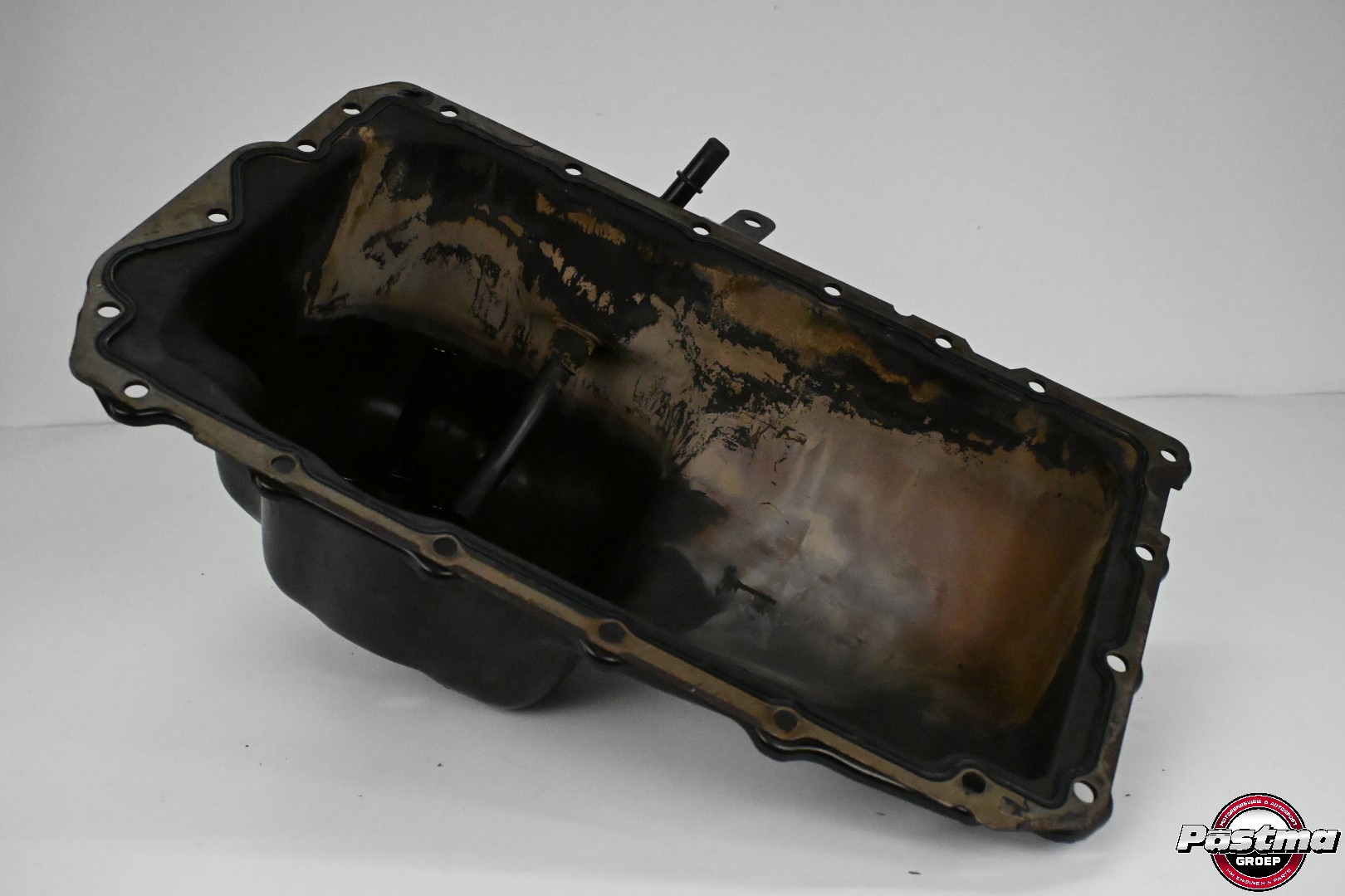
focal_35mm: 37
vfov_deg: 36.2
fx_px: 1373
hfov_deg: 52.2
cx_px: 672
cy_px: 448
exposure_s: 1/2500
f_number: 6.3
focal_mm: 24.5
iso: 10000
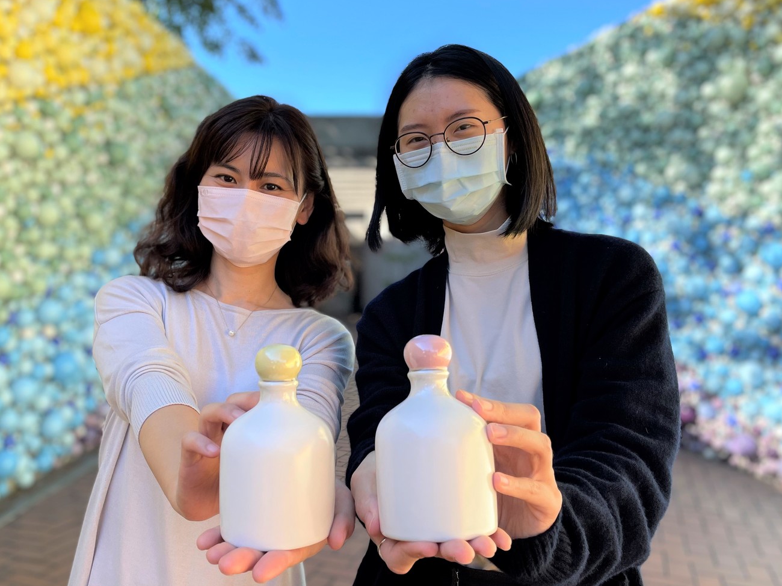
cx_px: 355
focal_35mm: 30
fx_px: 678
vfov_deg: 46.8
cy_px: 306
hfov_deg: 59.9
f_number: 1.6
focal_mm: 4.2
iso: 50
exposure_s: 1/1114
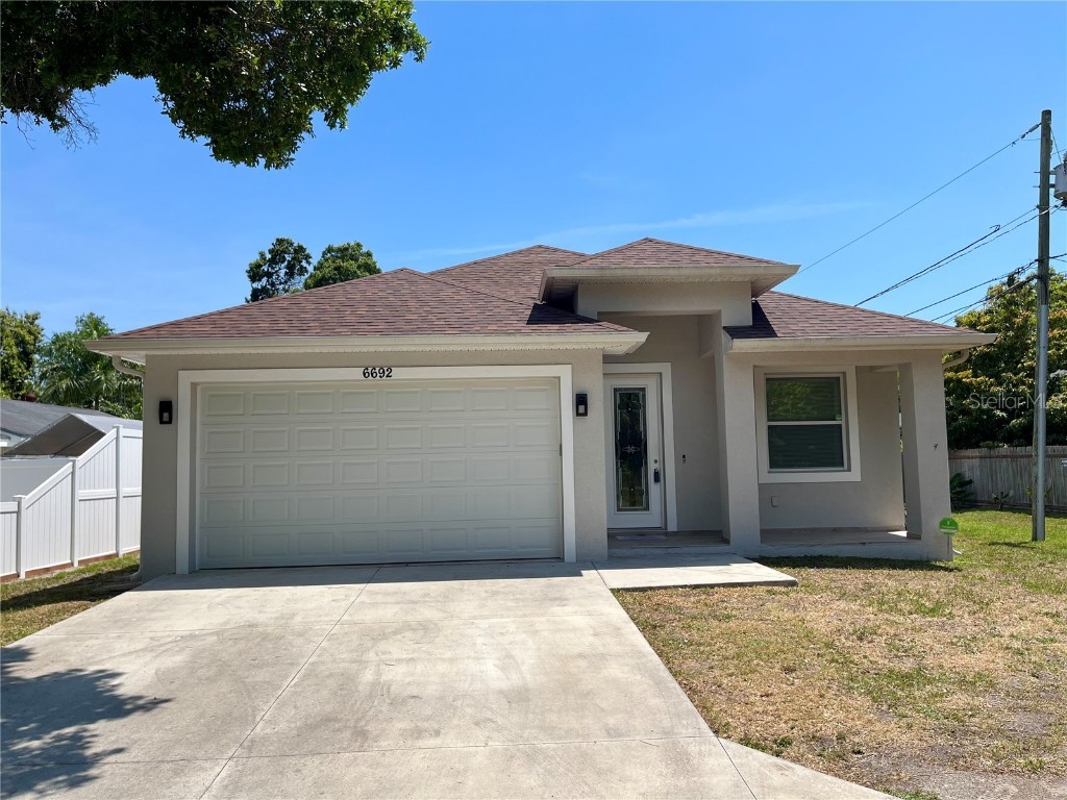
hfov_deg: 67.3
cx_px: 534
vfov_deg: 53.1
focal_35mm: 26
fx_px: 801
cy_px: 400
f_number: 1.6
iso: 50
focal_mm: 5.1
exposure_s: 1/2571
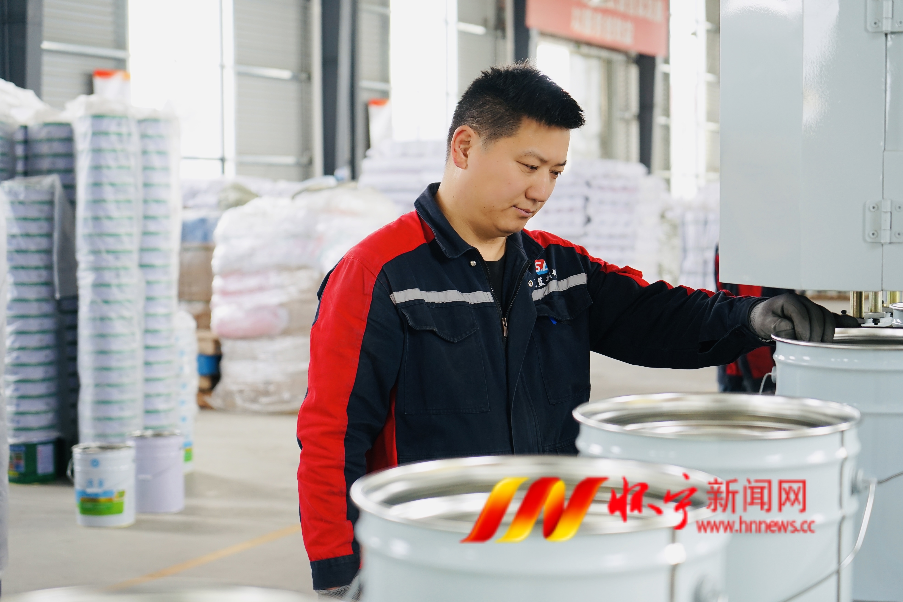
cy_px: 301
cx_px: 452
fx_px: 1605
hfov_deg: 31.4
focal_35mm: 64
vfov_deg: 21.2
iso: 640
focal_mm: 64
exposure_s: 1/160
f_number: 4
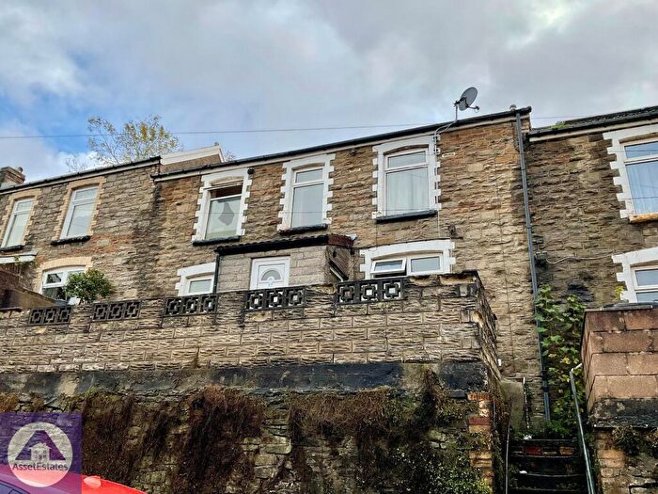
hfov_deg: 61.7
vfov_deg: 48.2
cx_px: 329
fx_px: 551
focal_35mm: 29
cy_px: 247
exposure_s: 1/719
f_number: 1.8
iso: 16
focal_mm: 3
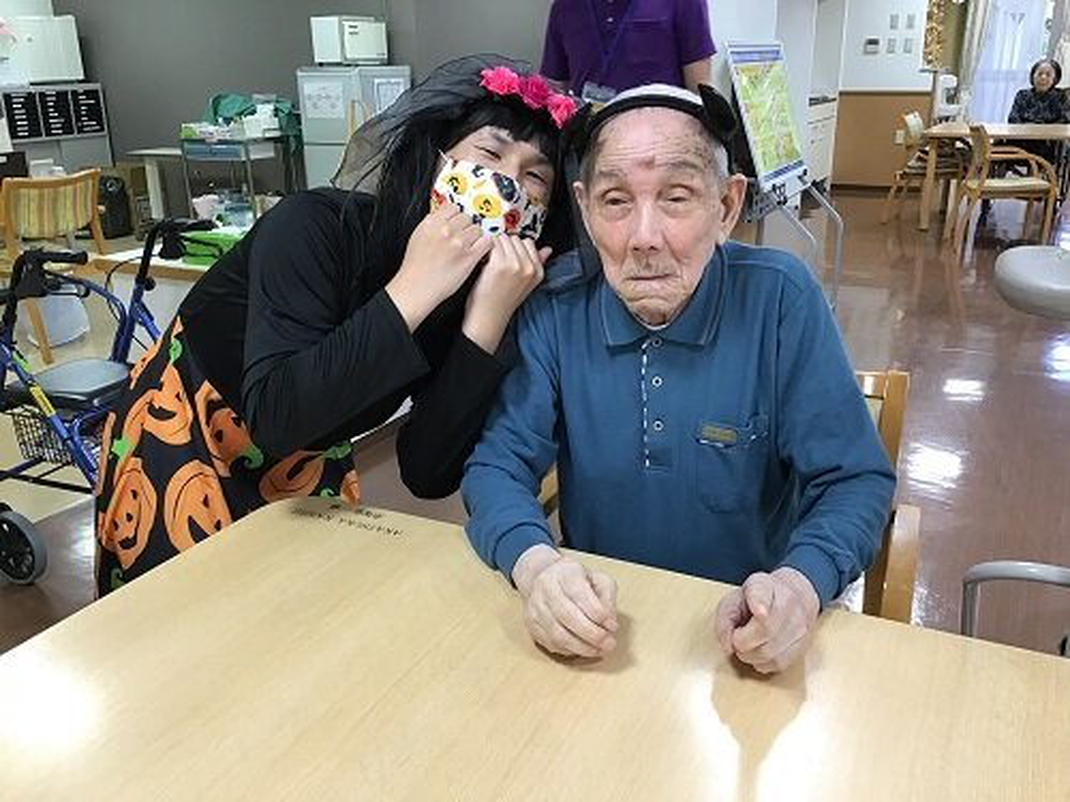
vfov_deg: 45.4
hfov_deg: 58.4
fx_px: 958
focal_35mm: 31
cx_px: 535
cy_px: 401
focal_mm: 3.3
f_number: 2.4
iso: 64
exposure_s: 1/30
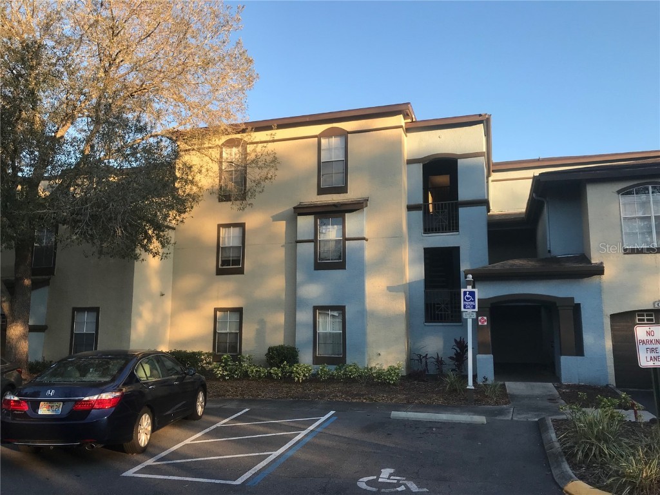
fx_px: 534
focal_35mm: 28
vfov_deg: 49.7
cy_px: 248
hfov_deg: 63.4
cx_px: 330
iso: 20
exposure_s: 1/456
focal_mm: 3.99
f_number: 1.8
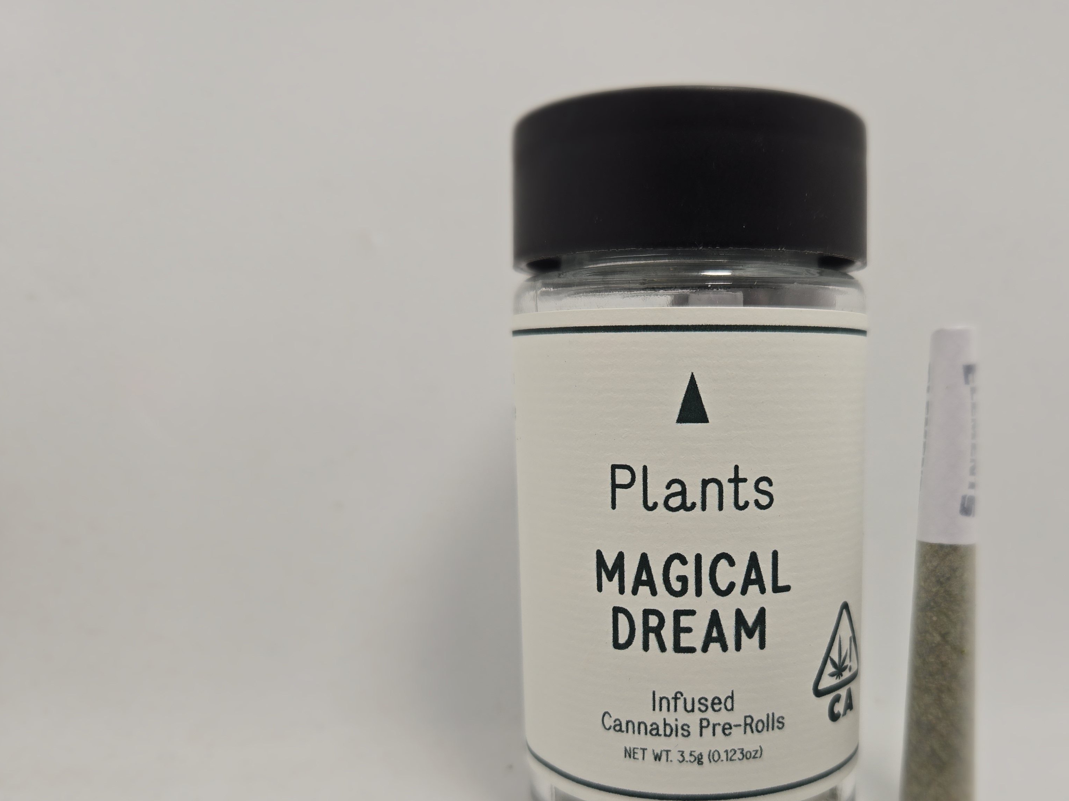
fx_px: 926
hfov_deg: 59.1
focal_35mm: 30
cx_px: 678
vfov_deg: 46.2
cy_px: 522
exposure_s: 1/192
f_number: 1.8
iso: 25
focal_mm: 5.4
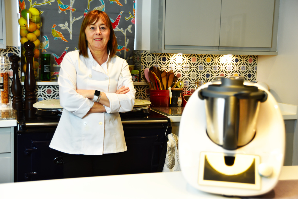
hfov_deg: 39.6
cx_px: 149
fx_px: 414
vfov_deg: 27.0
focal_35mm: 50
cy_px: 100
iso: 400
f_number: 4
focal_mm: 50
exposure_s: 1/60
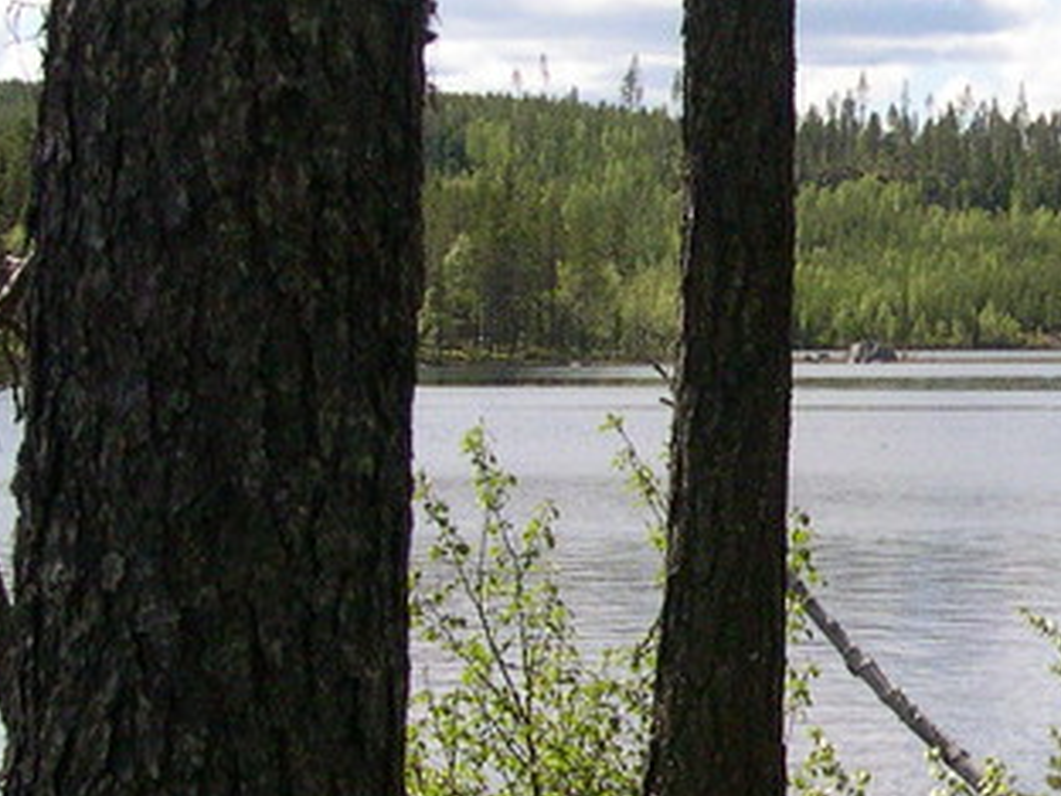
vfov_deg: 12.7
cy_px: 344
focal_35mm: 117
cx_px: 1258
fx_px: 3586
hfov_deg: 16.2
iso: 400
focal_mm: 8
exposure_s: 1/804
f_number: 7.6
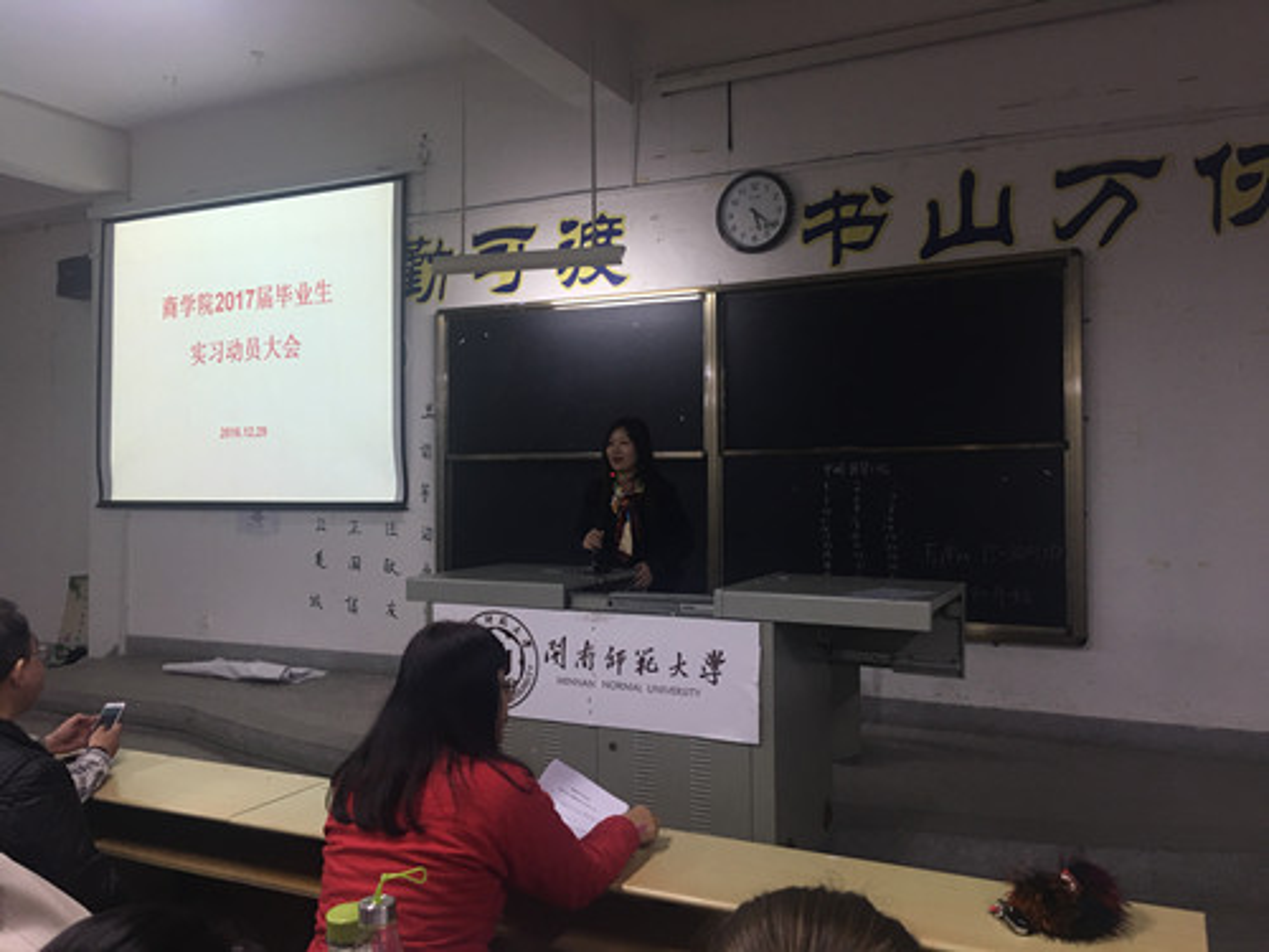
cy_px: 476
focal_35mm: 29
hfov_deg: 61.7
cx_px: 634
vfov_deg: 48.2
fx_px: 1063
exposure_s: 1/17
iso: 40
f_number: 2.2
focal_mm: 4.15
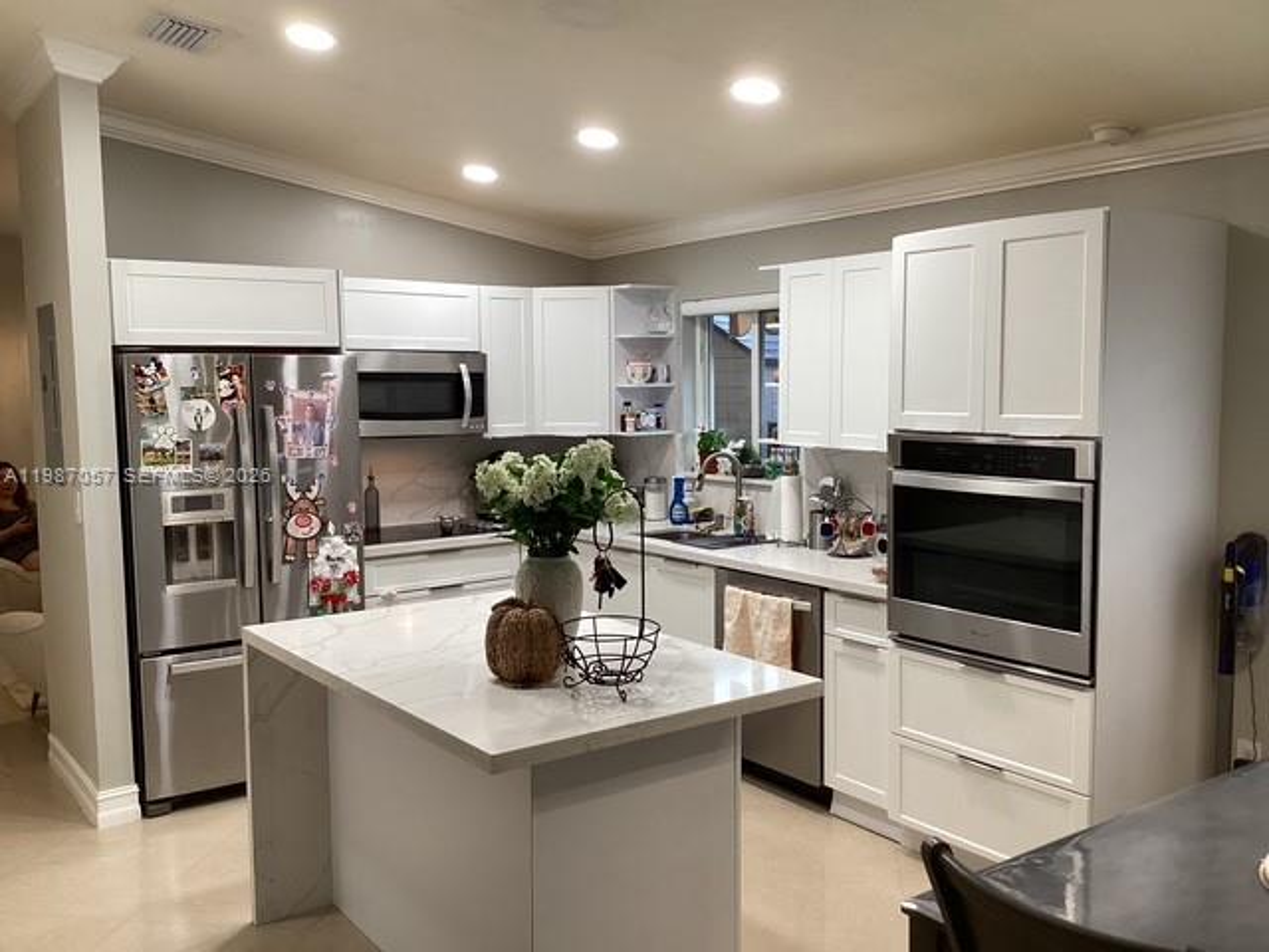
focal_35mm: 31
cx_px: 634
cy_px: 476
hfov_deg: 58.4
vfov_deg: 45.4
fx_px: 1136
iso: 125
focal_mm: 3.3
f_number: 2.4
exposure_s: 1/60
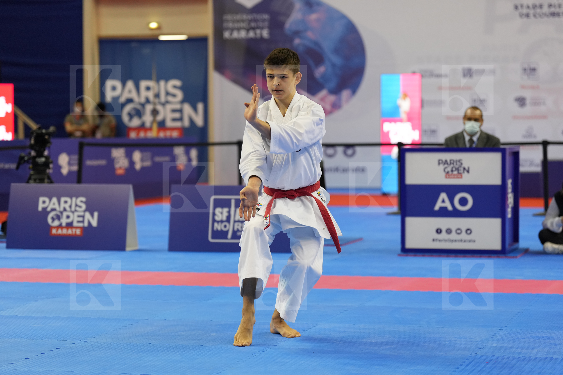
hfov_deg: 20.2
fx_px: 1579
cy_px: 188
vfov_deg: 13.5
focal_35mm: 101
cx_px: 282
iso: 1600
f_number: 2.8
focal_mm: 101
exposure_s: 1/500
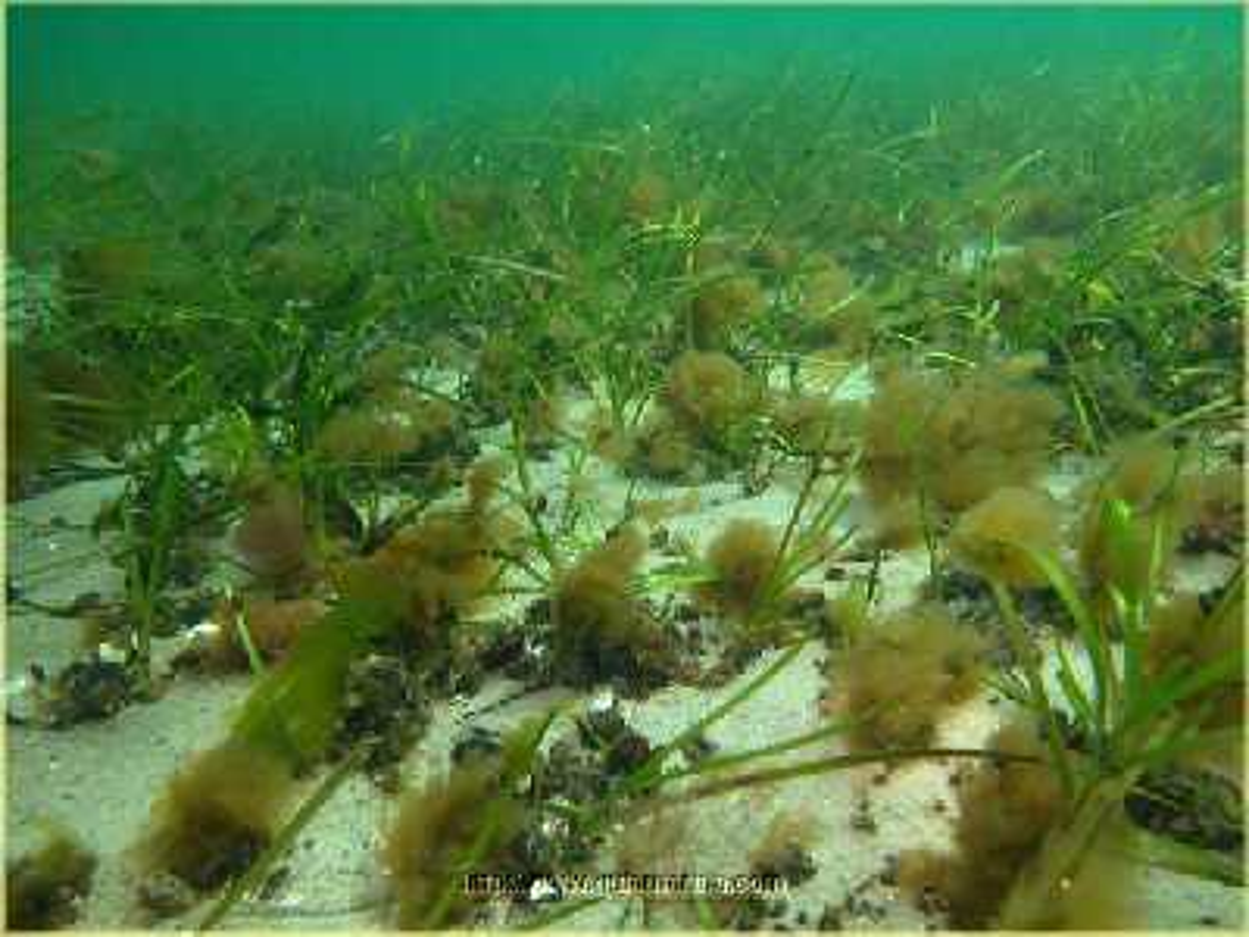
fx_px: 1010
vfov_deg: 49.7
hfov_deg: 63.4
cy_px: 468
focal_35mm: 28
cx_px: 624
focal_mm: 7.1
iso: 100
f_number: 5.6
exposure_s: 1/77.3
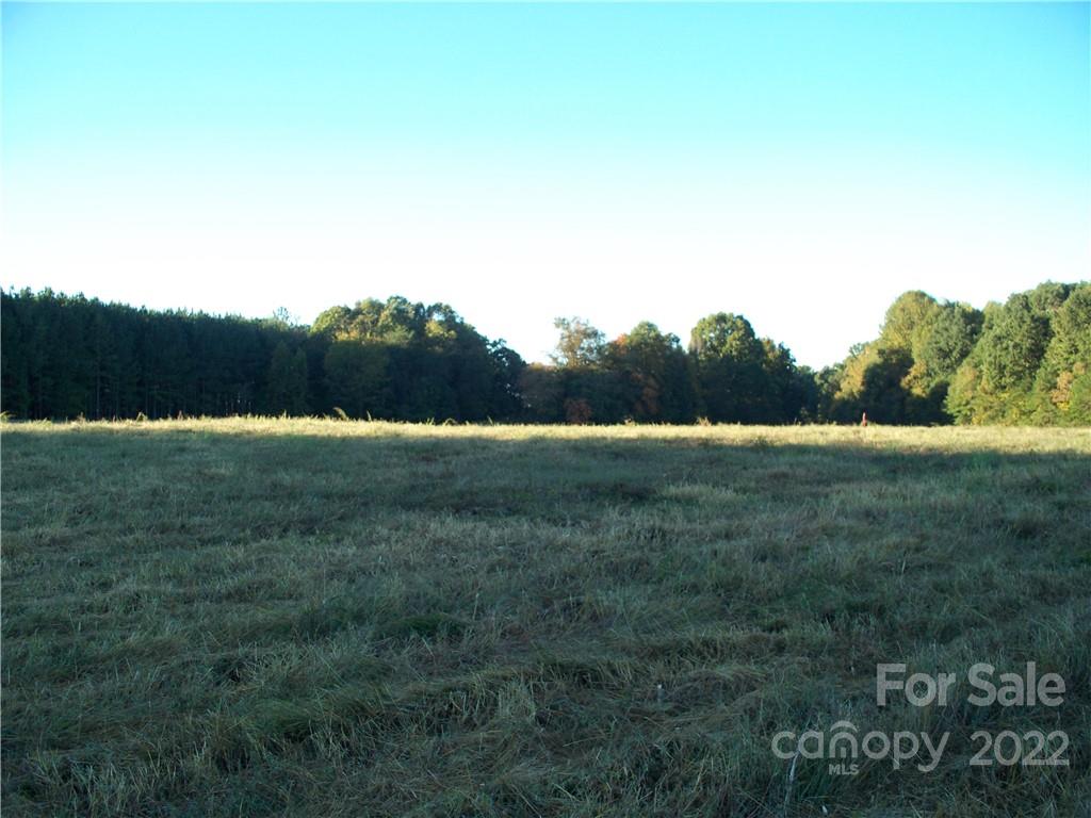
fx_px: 1135
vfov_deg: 39.7
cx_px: 546
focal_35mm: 36
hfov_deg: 51.4
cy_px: 409
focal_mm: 7.54
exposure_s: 1/160
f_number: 2.8
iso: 64
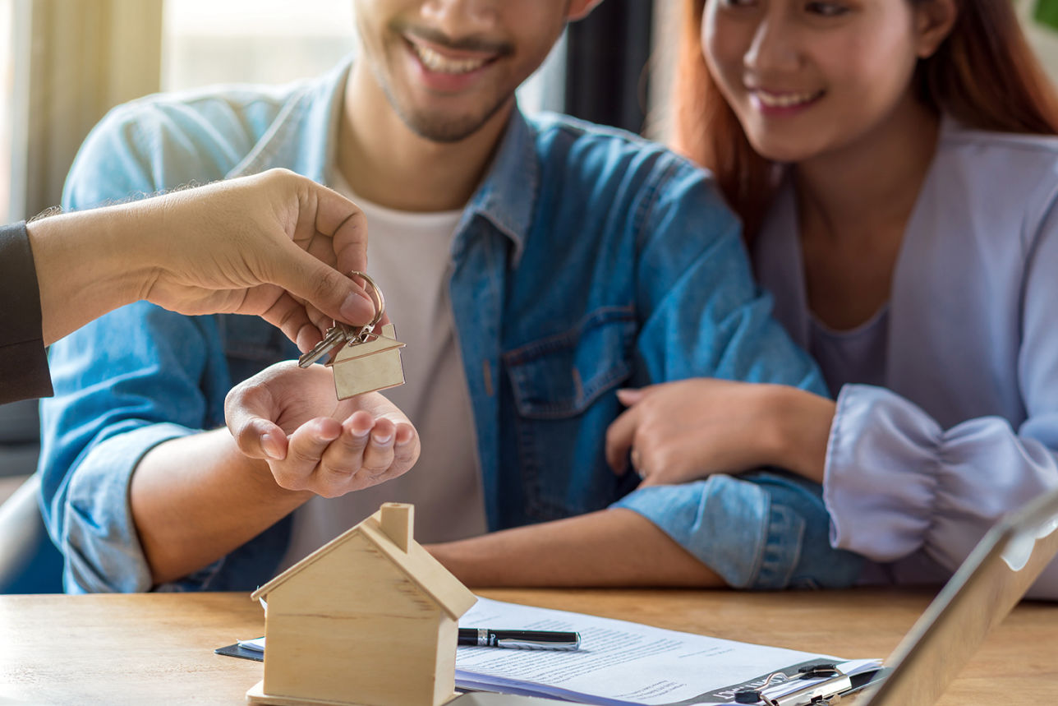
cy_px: 353
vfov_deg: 10.8
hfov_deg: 16.1
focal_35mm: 128
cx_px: 529
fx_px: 3747
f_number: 3.2
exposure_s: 1/100
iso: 100
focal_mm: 85
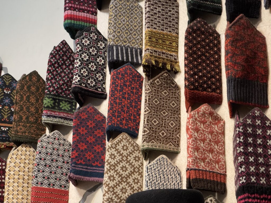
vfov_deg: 19.1
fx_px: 603
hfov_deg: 25.3
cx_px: 136
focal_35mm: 77
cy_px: 102
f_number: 2.8
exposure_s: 1/50
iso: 400
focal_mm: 9
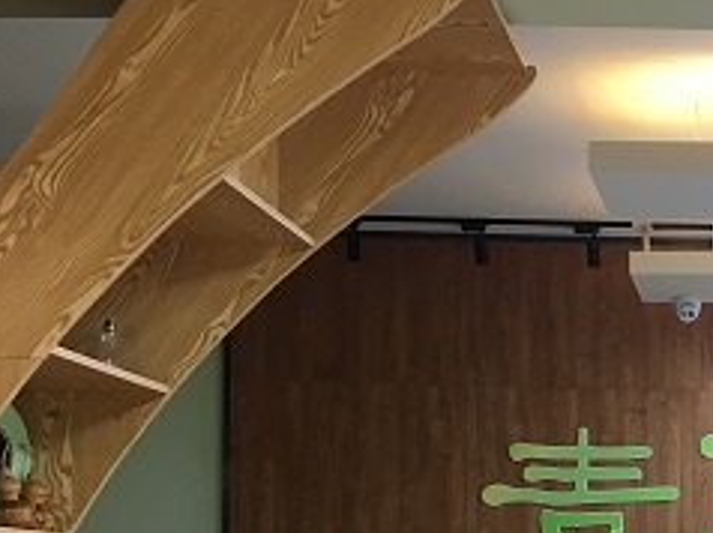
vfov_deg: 18.0
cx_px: 797
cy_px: 617
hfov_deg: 23.4
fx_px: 1605
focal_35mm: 78
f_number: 2.2
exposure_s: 1/33
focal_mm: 4.15
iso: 80
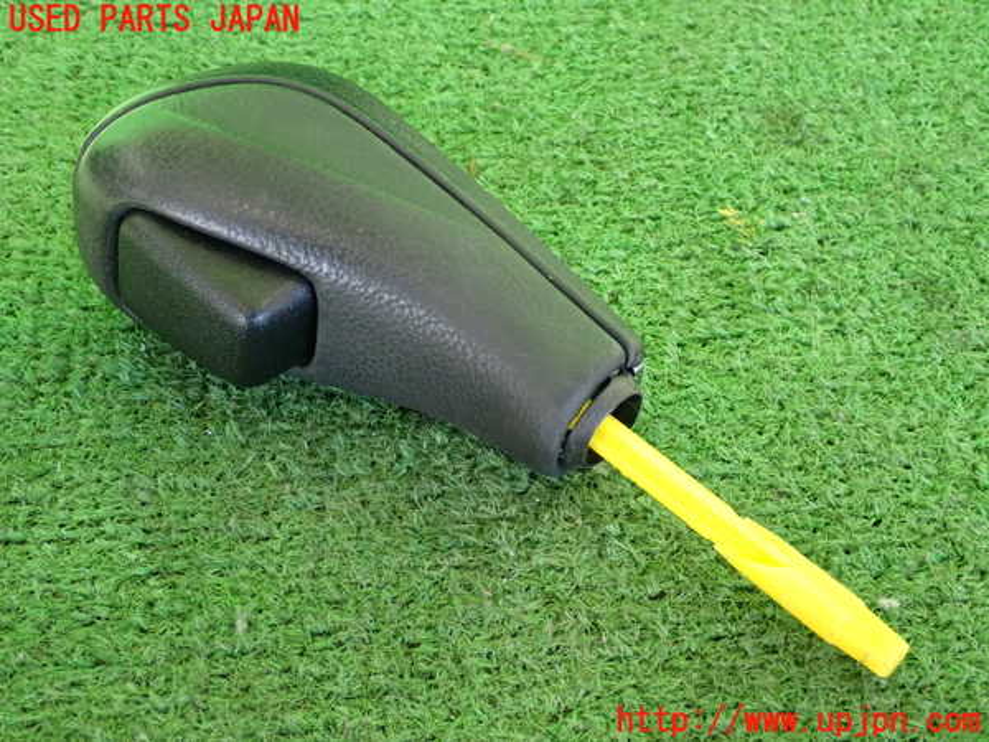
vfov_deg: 21.9
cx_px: 494
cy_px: 371
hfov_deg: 29.0
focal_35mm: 67
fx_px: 1914
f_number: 3.8
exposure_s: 1/125
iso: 1000
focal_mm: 11.88
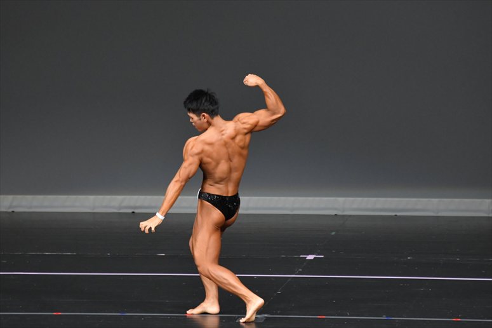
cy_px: 164
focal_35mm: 315
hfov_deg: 6.5
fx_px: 4303
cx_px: 246
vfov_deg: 4.4
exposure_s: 1/400
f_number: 5.6
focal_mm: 210
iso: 4000
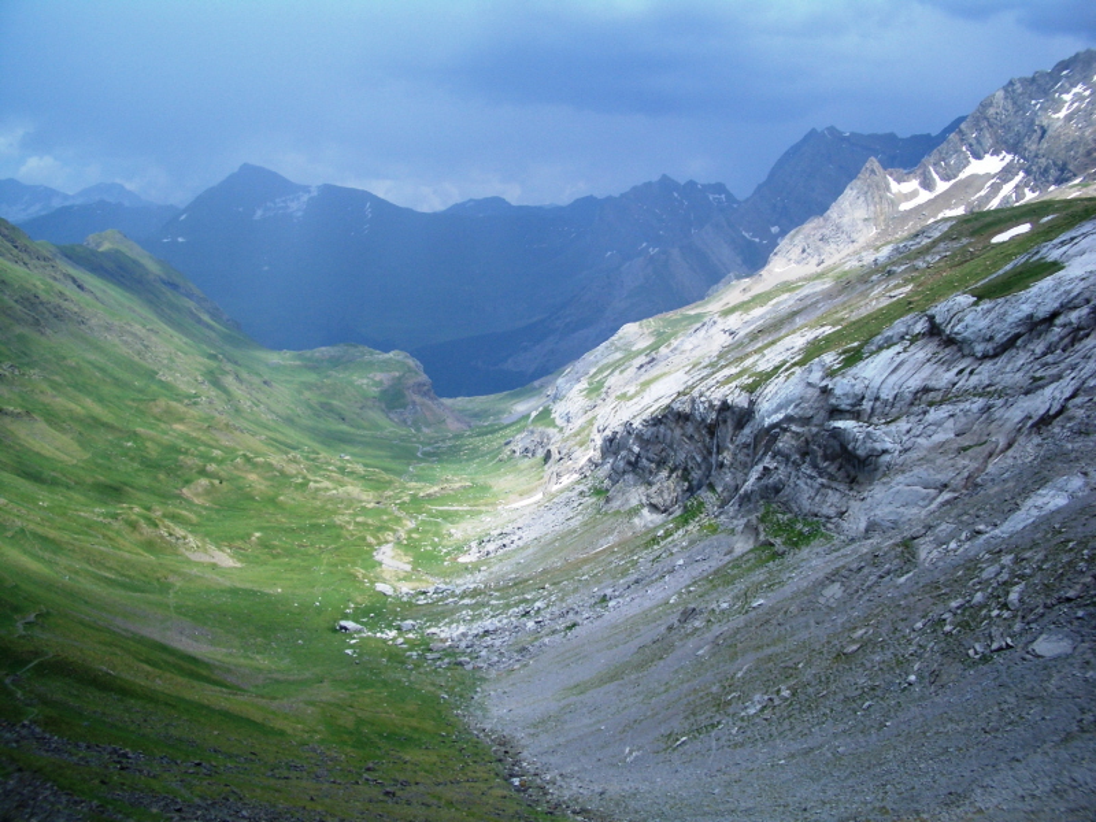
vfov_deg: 40.7
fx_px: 1108
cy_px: 411
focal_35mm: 35
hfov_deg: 52.6
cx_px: 548
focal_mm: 5.8
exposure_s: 1/500
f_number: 4.3
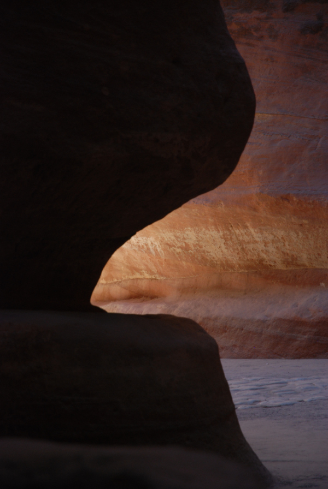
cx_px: 164
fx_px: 1737
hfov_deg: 10.8
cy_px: 244
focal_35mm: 128
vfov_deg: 16.1
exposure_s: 1/100
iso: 400
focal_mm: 85
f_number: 5.6
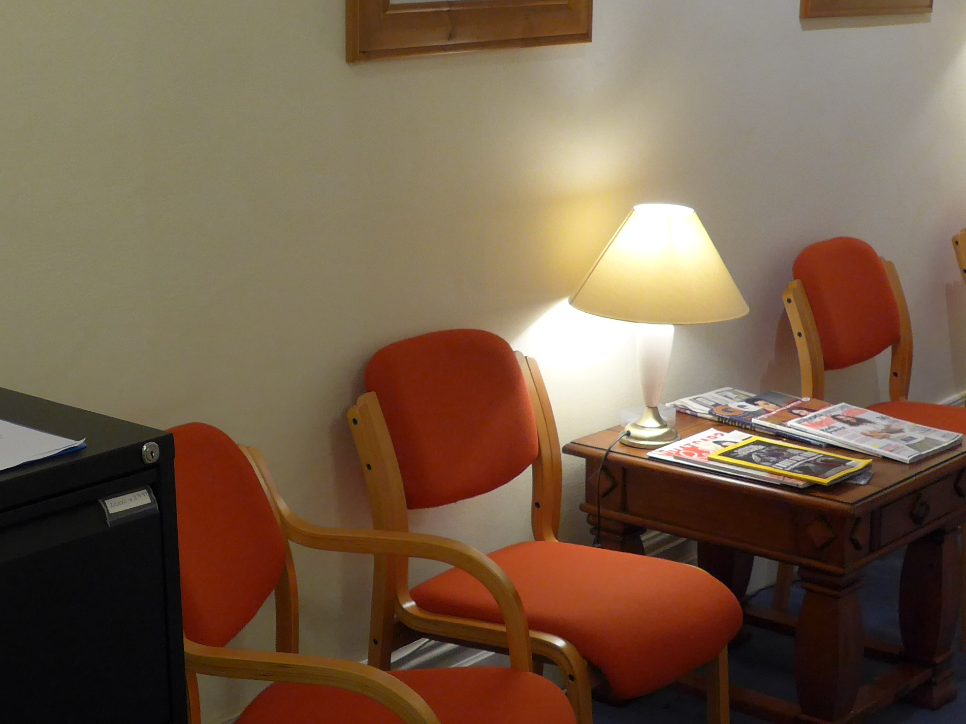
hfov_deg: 31.5
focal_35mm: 61
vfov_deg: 24.0
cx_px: 351
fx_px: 1702
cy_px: 332
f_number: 2
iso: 250
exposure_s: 1/60
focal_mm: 6
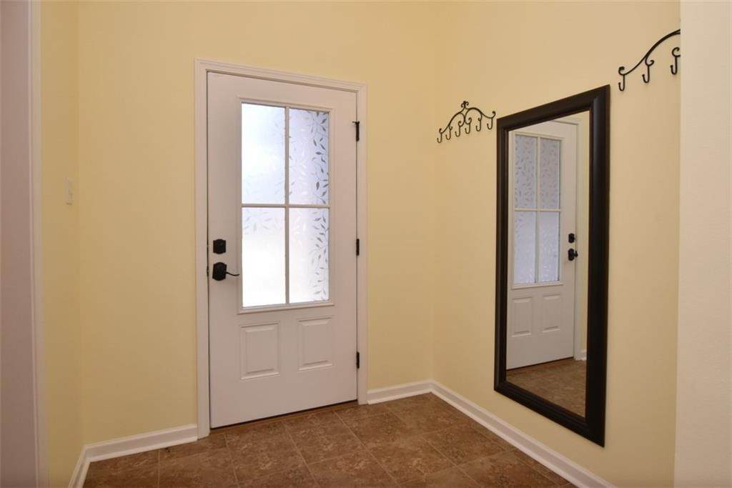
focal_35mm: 18
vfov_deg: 67.4
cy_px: 244
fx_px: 366
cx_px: 366
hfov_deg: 90.0
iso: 400
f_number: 6.3
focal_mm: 12
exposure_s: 1/160
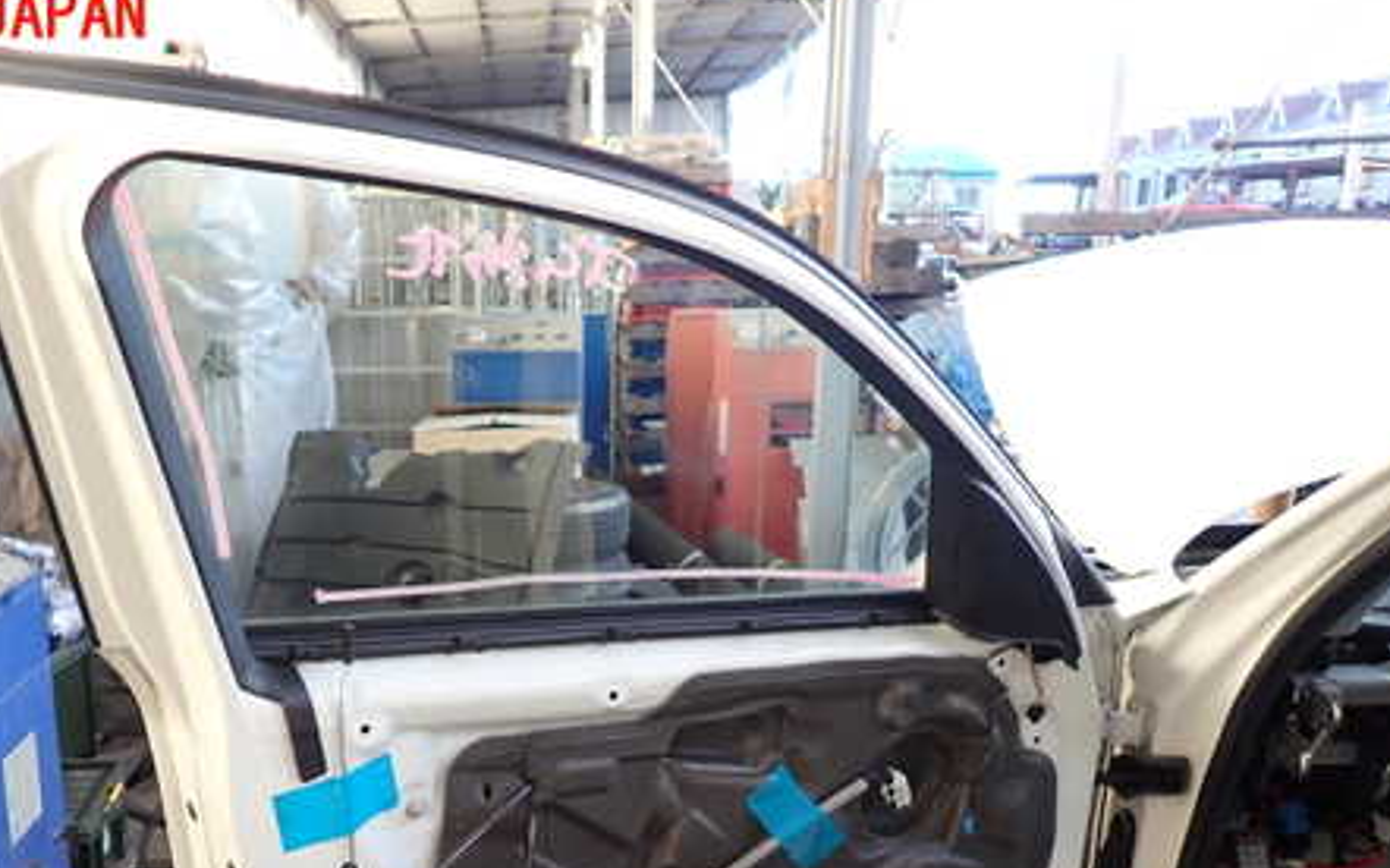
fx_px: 1363
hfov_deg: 53.4
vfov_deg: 34.3
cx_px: 519
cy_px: 686
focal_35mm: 36
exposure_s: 1/60
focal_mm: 4.5
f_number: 2
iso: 125
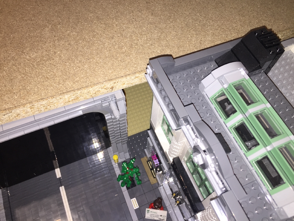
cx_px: 147
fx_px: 246
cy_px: 110
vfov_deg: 48.2
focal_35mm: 29
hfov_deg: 61.7
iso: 32
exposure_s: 1/33
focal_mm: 4.15
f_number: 2.2
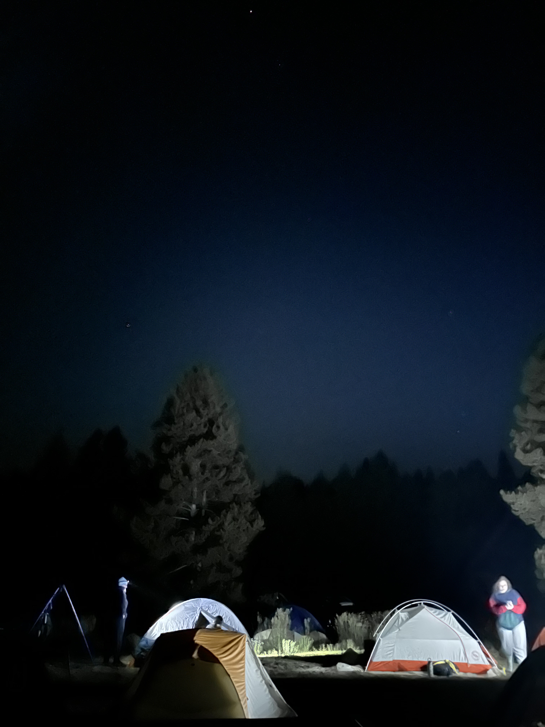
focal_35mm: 24
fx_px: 504
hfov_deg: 56.8
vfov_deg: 71.6
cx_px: 272
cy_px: 364
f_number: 1.78
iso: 64000
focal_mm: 6.86
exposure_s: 1/5
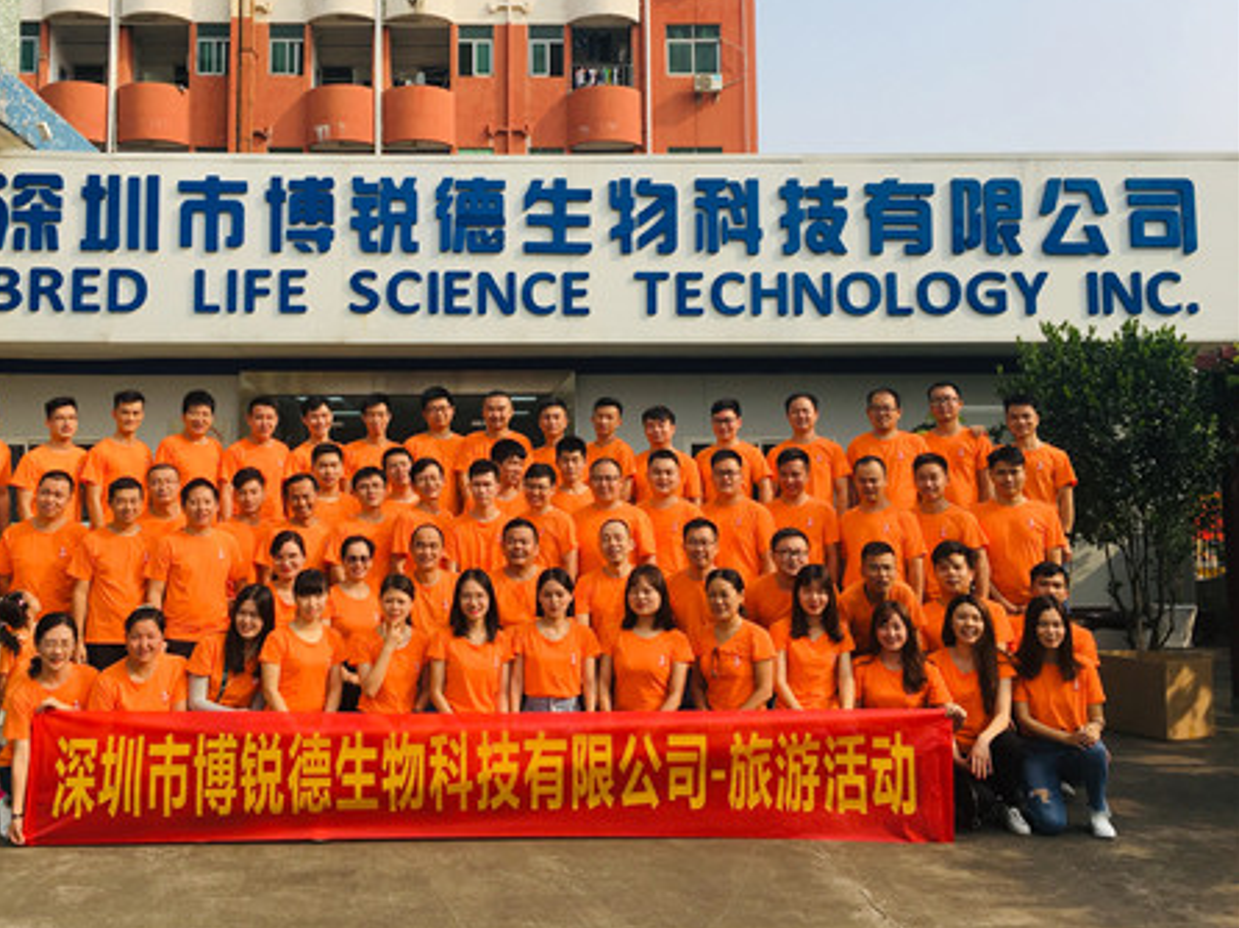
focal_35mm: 34
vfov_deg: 41.6
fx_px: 1216
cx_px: 515
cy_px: 392
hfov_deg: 53.7
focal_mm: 4.15
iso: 25
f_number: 2.2
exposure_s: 1/1221
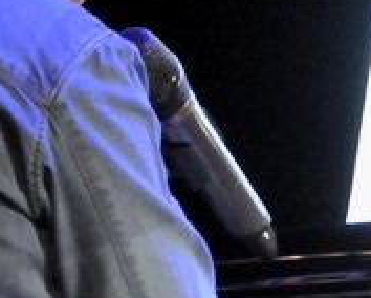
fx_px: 6101
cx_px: 639
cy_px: 214
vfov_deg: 2.8
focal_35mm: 555
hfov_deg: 3.5
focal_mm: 70
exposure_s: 1/15
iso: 3200
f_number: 5.3
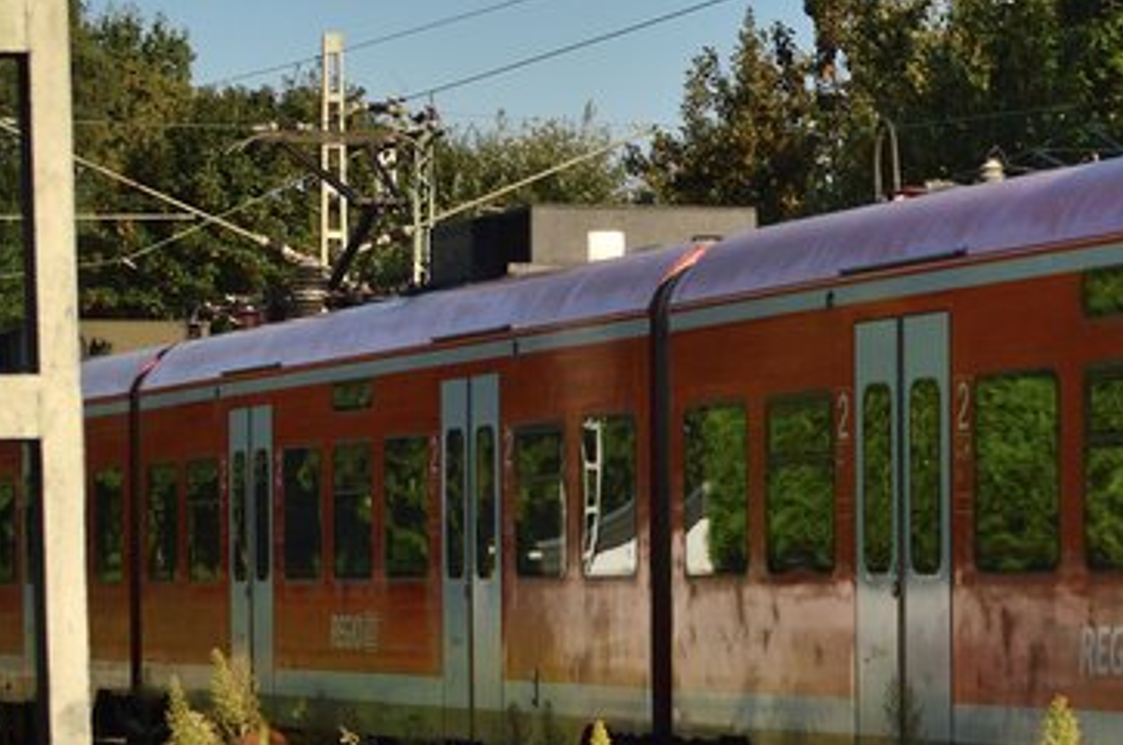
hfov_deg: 11.6
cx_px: 1423
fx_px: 5410
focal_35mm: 174
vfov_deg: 7.9
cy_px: 530
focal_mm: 35
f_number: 6.3
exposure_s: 1/800
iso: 100
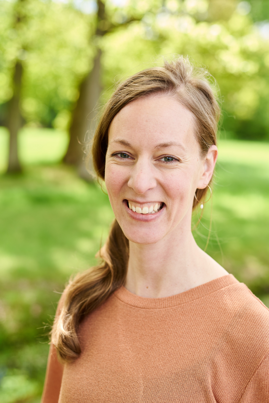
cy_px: 202
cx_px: 134
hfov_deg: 27.0
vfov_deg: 39.6
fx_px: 560
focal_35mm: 50
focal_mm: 50
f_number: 3.2
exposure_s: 1/640
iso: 320
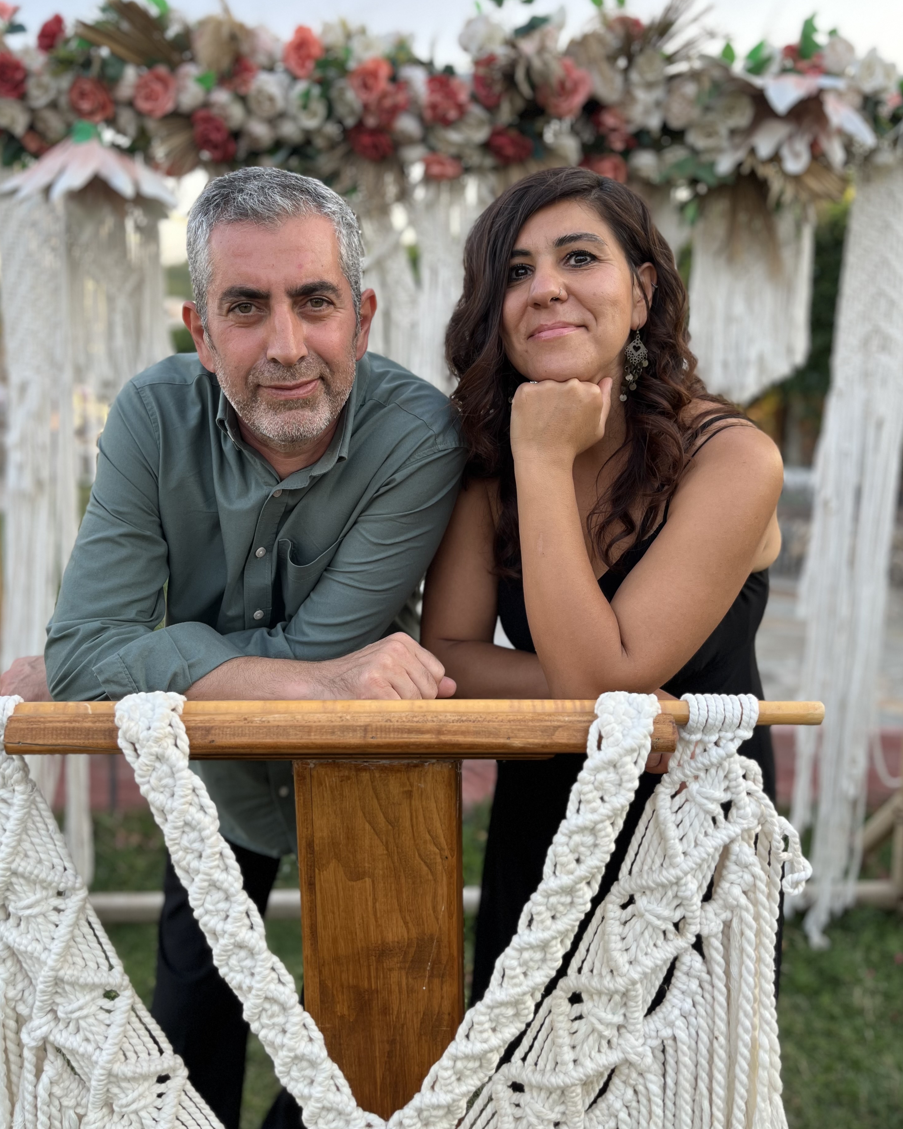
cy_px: 521
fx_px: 935
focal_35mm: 28
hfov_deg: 51.5
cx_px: 441
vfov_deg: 62.1
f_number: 1.6
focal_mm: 5.1
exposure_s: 1/188
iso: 50
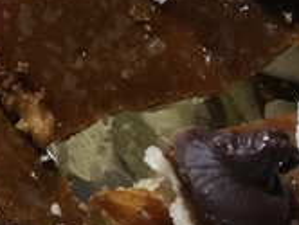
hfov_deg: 12.7
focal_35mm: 141
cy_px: 16
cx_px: -249
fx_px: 1220
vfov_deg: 10.5
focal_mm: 4.15
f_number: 2.2
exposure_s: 1/30
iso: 100
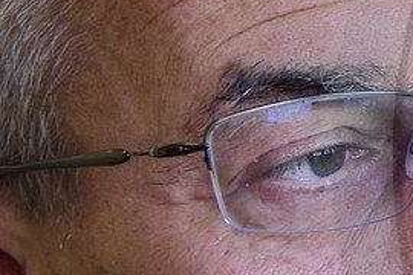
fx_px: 1973
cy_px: 159
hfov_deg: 10.5
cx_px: 954
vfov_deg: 8.0
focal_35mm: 172
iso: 1000
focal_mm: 29
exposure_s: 1/60
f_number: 5.6
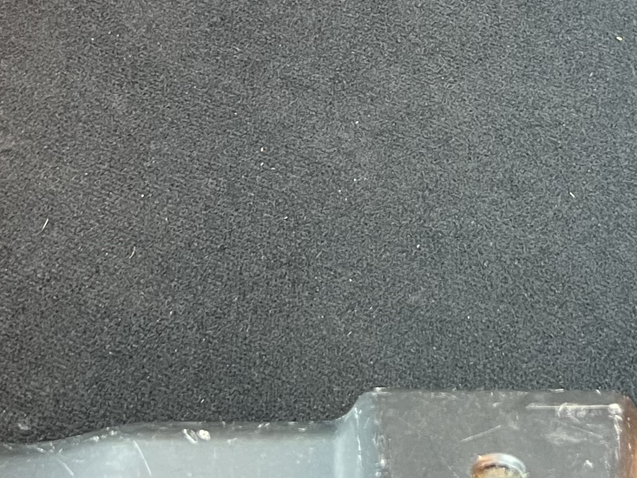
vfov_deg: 14.4
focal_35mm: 97
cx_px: 437
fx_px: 1785
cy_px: -197
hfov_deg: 20.1
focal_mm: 5.7
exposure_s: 1/89
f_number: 1.5
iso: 125
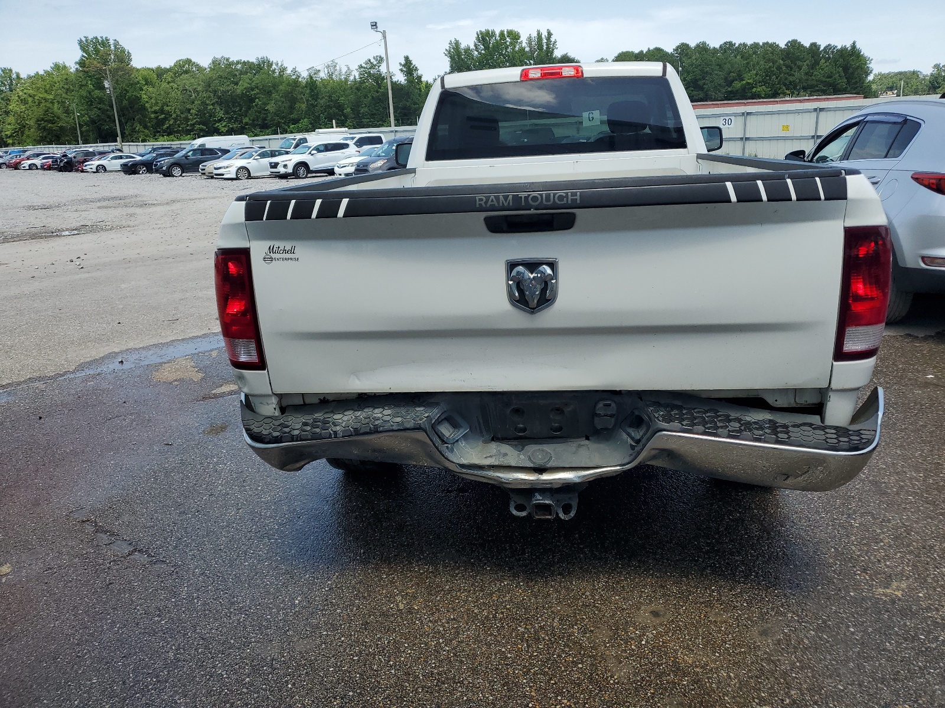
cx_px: 472
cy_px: 354
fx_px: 710
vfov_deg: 53.1
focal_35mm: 26
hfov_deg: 67.3
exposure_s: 1/2000
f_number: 1.5
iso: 50
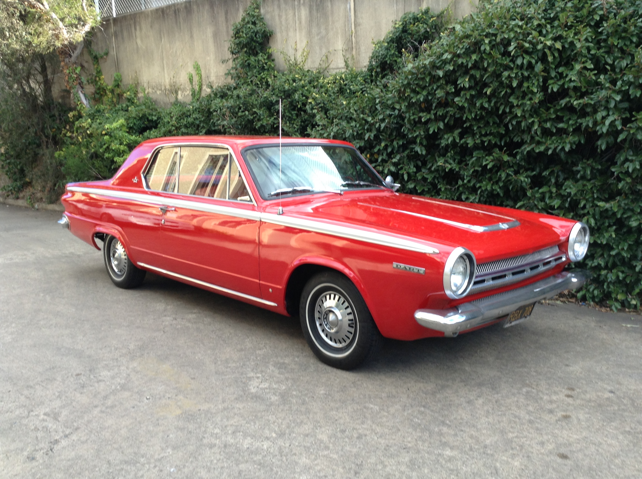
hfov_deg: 55.4
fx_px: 611
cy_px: 240
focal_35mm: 33
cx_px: 321
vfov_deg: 42.8
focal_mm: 3.3
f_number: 2.4
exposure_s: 1/120
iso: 32
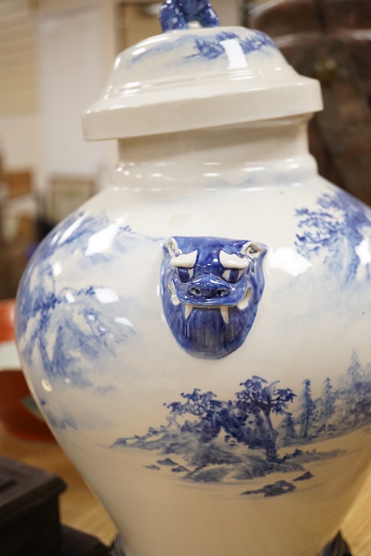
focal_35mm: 45
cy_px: 278
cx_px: 186
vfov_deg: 43.6
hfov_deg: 29.9
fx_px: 696
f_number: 3.5
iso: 2500
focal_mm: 30
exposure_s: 1/400
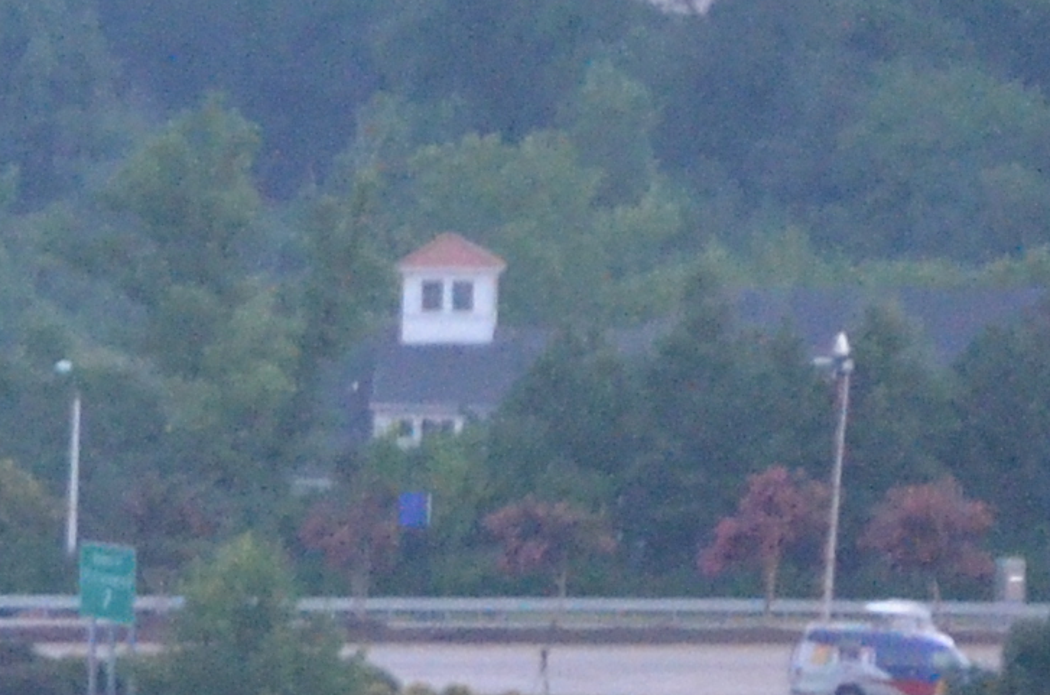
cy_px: 1689
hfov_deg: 3.6
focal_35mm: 559
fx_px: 16276
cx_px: -1784
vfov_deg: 2.4
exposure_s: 1/60
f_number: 5.6
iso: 3200
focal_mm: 55
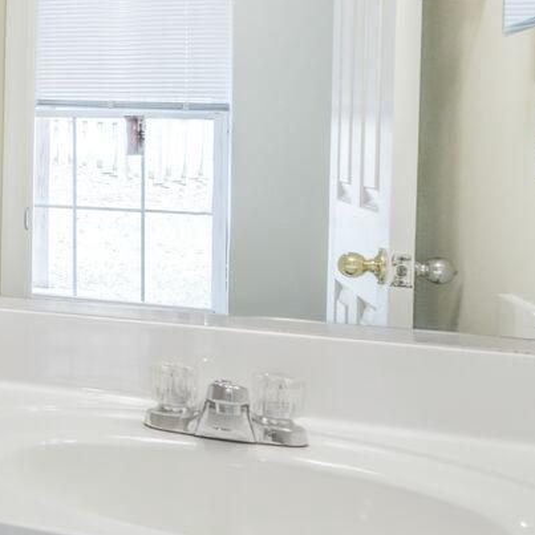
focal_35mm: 62
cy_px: 143
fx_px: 1084
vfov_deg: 27.4
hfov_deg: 20.7
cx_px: -390
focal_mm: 17
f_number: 8
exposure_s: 1/6
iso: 200
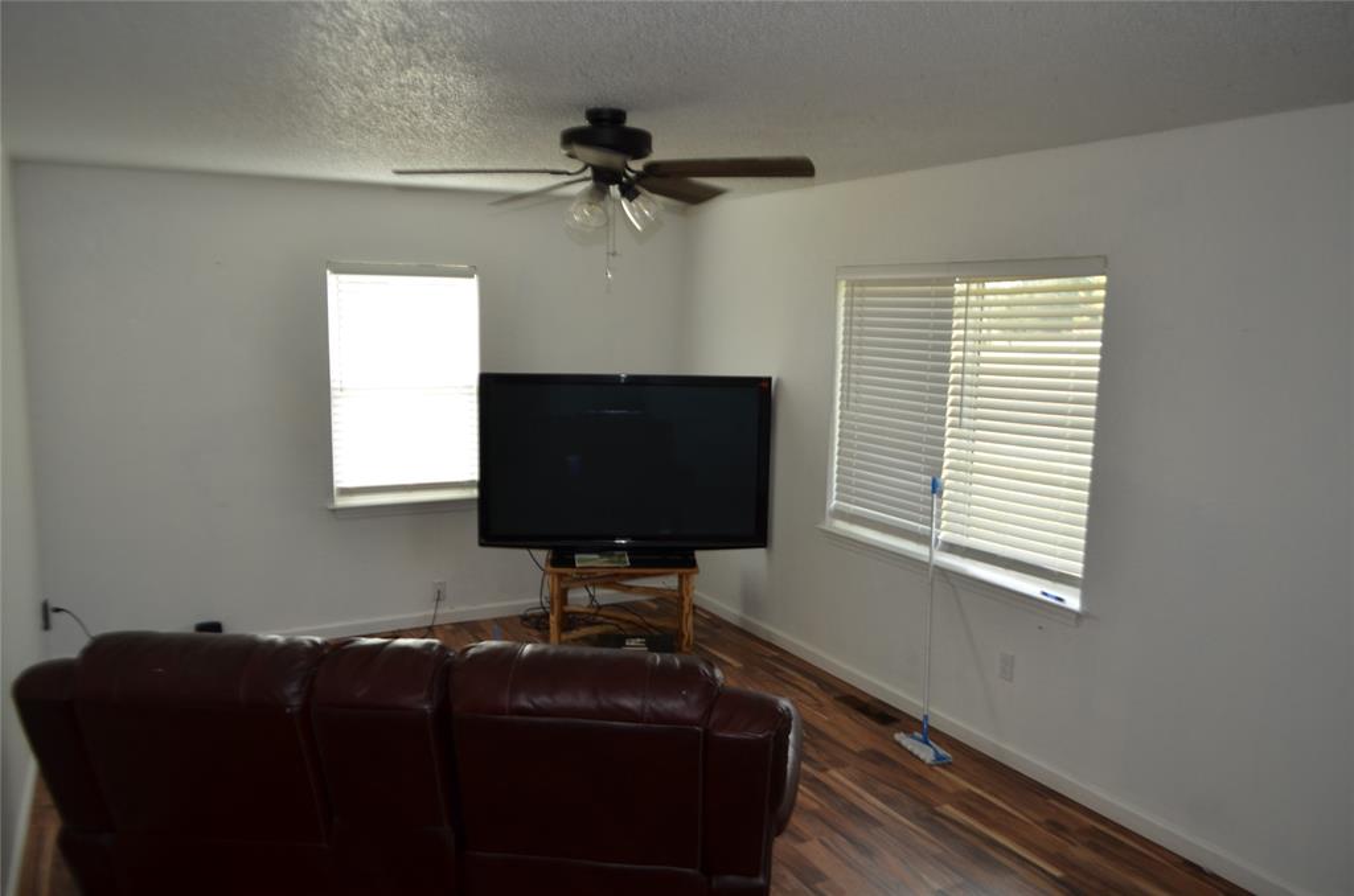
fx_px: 1013
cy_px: 448
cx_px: 677
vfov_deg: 47.7
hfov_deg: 67.5
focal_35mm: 27
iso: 200
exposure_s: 1/125
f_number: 3.5
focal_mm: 18
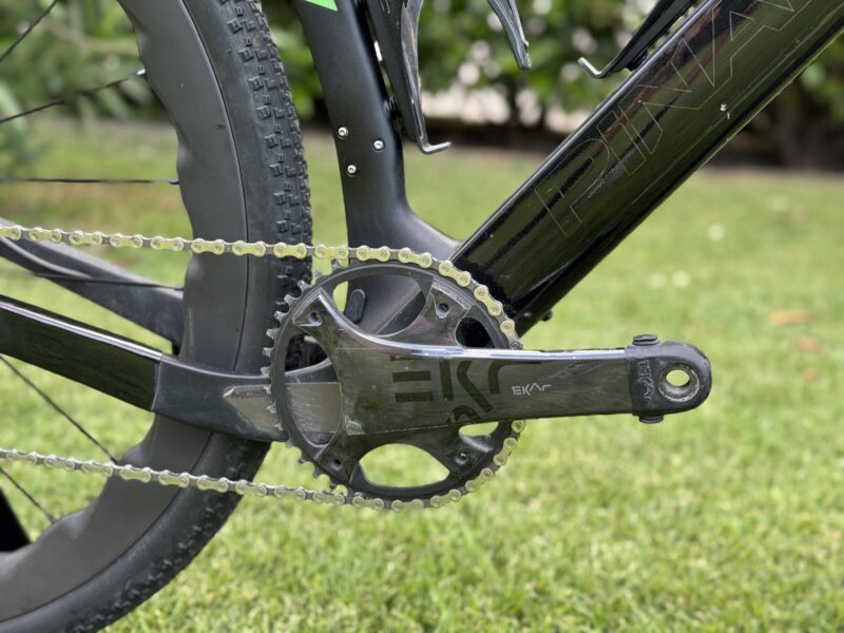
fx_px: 1170
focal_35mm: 48
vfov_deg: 30.3
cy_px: 316
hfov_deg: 39.7
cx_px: 422
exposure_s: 1/136
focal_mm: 6.76
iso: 100
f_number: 1.78
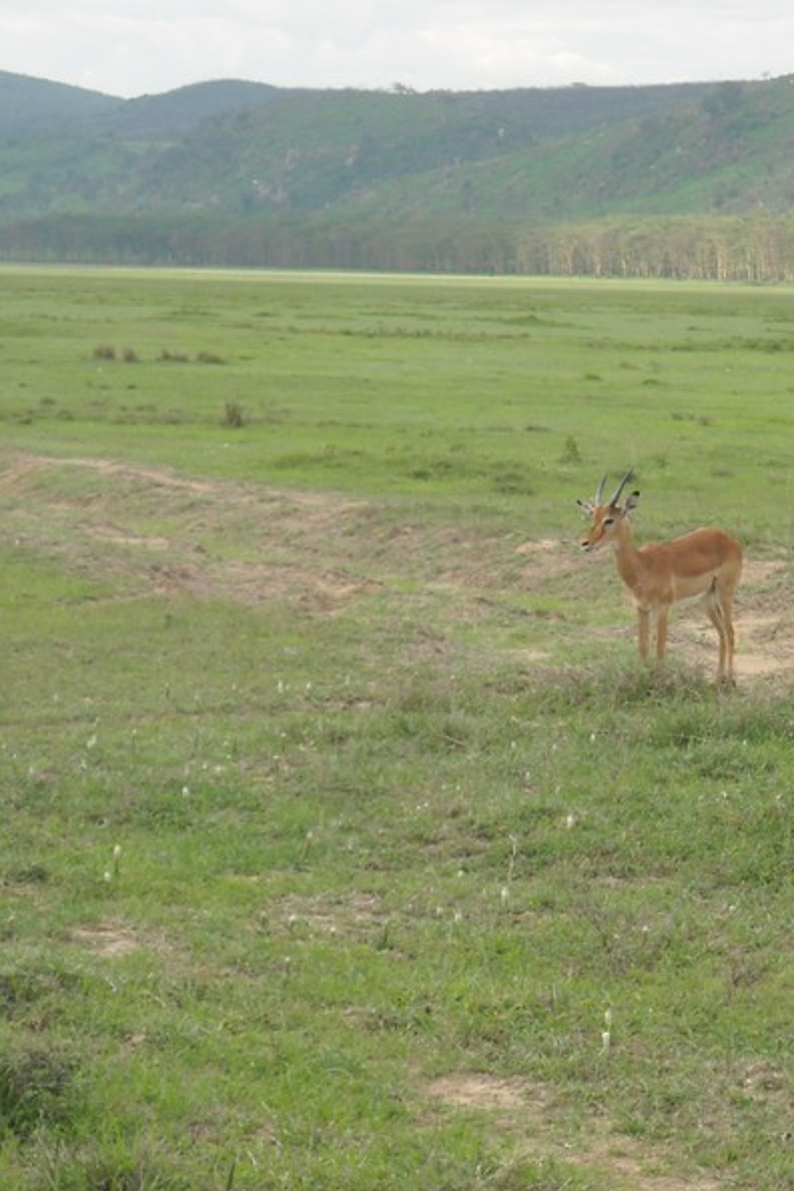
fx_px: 4863
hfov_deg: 9.3
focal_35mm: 147
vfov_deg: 14.0
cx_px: 690
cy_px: 593
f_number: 4.7
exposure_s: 1/250
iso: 100
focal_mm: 17.1
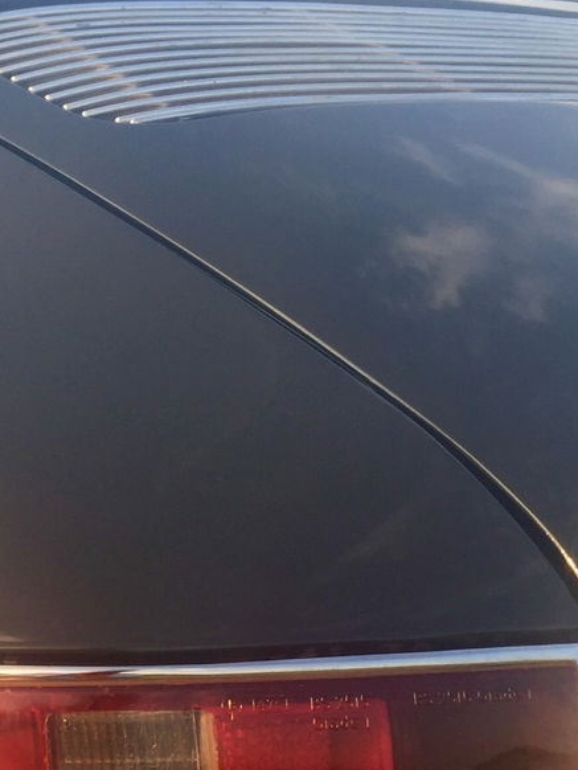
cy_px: 738
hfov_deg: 20.6
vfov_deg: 27.2
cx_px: -53
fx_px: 1513
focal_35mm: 68
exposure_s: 1/430
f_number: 2.2
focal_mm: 4.15
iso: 32
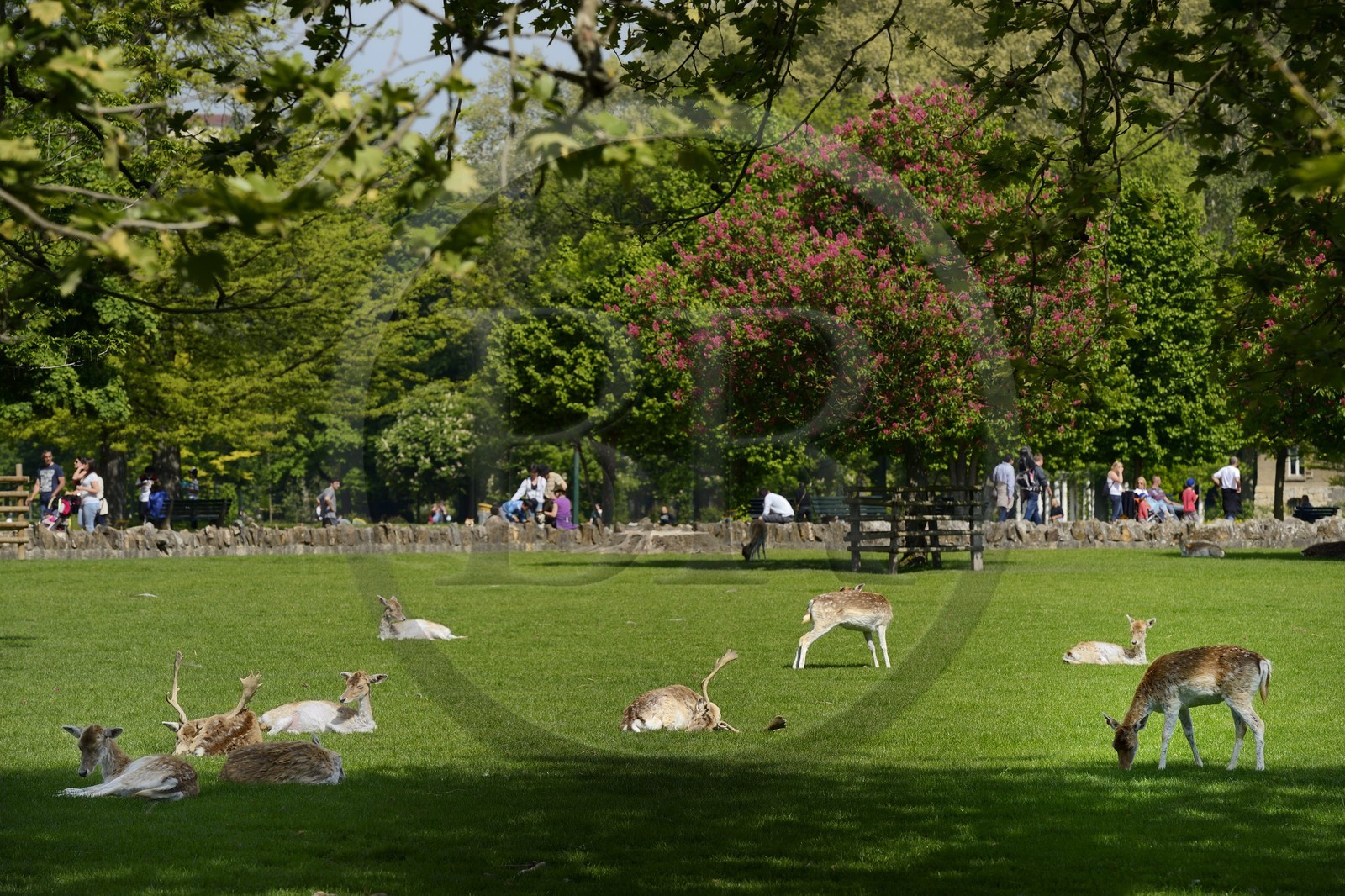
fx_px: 5976
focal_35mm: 160
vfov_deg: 8.6
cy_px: 448
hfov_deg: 12.8
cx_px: 672
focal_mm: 160
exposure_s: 1/320
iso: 200
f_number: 9
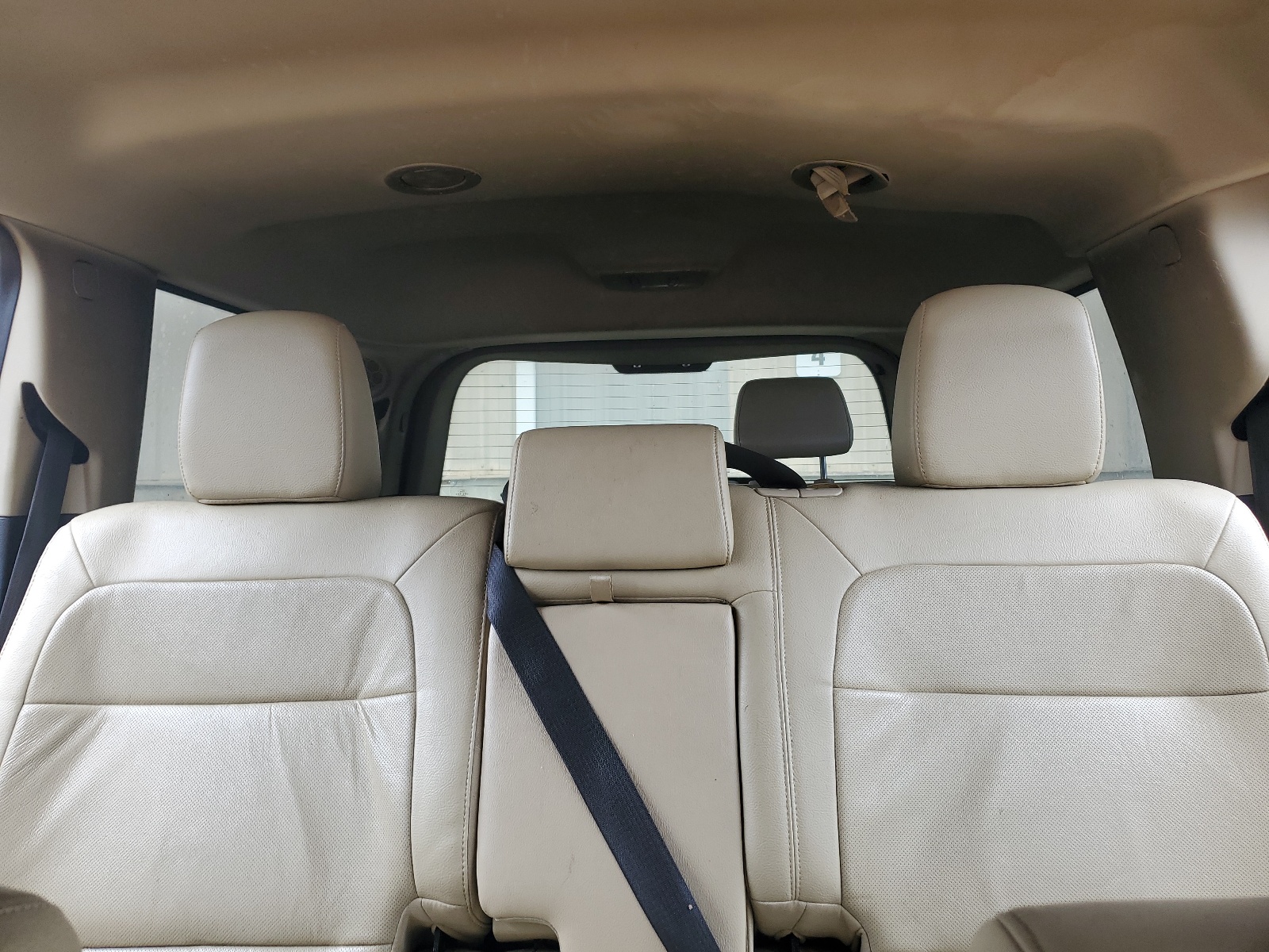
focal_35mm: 26
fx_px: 953
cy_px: 476
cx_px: 634
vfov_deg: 53.1
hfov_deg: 67.3
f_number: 1.5
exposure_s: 1/175
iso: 50
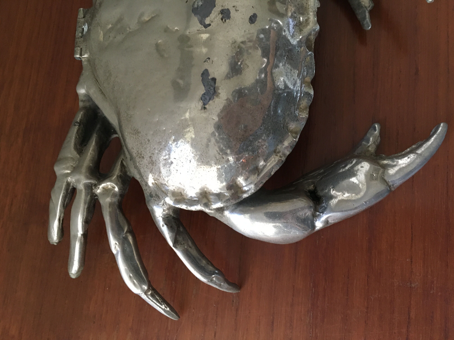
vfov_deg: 48.2
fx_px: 380
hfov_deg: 61.7
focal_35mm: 29
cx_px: 227
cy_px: 170
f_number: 2.2
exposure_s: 1/17
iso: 200
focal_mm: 4.15
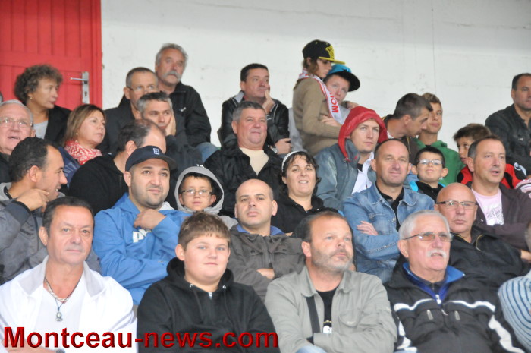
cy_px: 176
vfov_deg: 12.1
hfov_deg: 18.2
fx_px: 1657
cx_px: 266
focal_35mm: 112
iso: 3200
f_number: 5
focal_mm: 75
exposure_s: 1/160
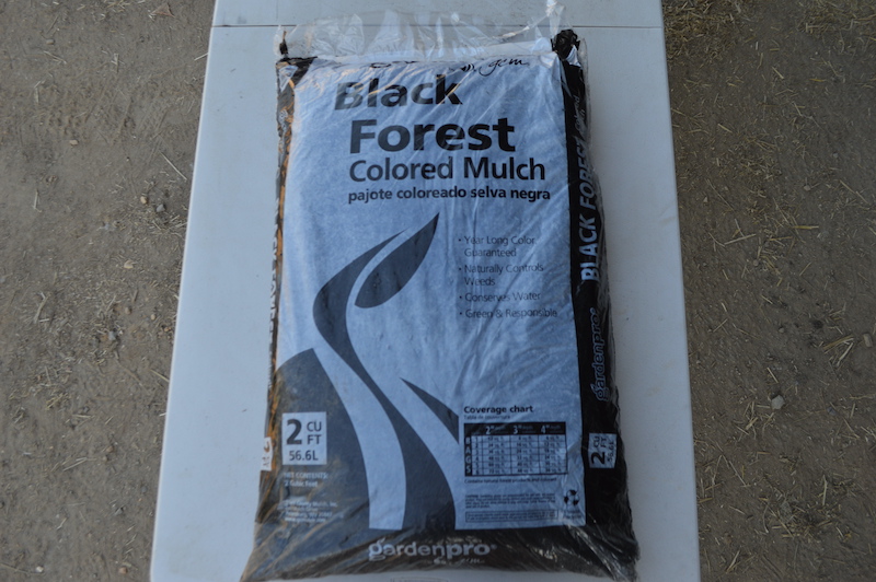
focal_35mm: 30
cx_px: 438
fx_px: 729
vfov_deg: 43.5
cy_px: 291
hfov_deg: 62.0
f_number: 5.6
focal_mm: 20
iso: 180
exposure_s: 1/125
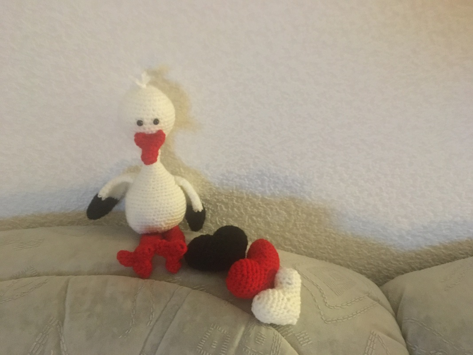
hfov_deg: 61.7
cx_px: 236
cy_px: 178
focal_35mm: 29
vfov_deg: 48.2
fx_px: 396
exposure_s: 1/17
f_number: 2.2
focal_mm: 4.15
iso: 640
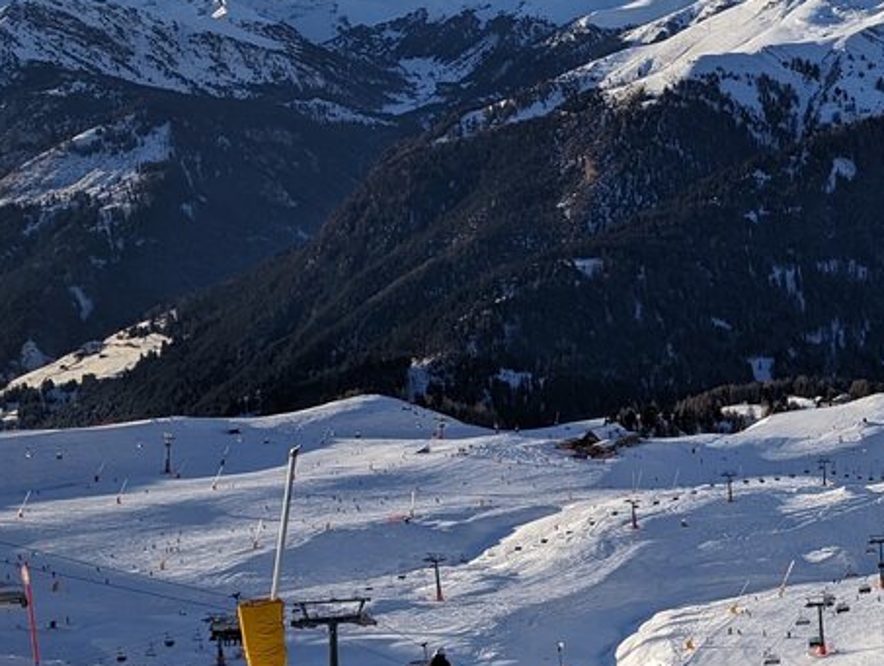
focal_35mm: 72
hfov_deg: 22.3
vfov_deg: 20.3
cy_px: 162
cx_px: 1319
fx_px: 1841
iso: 20
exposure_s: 1/1203
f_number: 1.68
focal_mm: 6.9
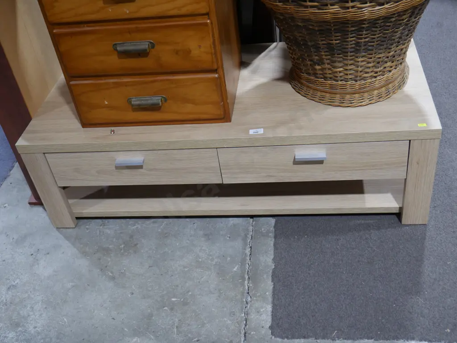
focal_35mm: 40
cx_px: 228
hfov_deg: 46.8
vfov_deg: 36.0
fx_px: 528
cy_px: 172
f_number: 4.5
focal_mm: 20
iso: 640
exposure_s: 1/60
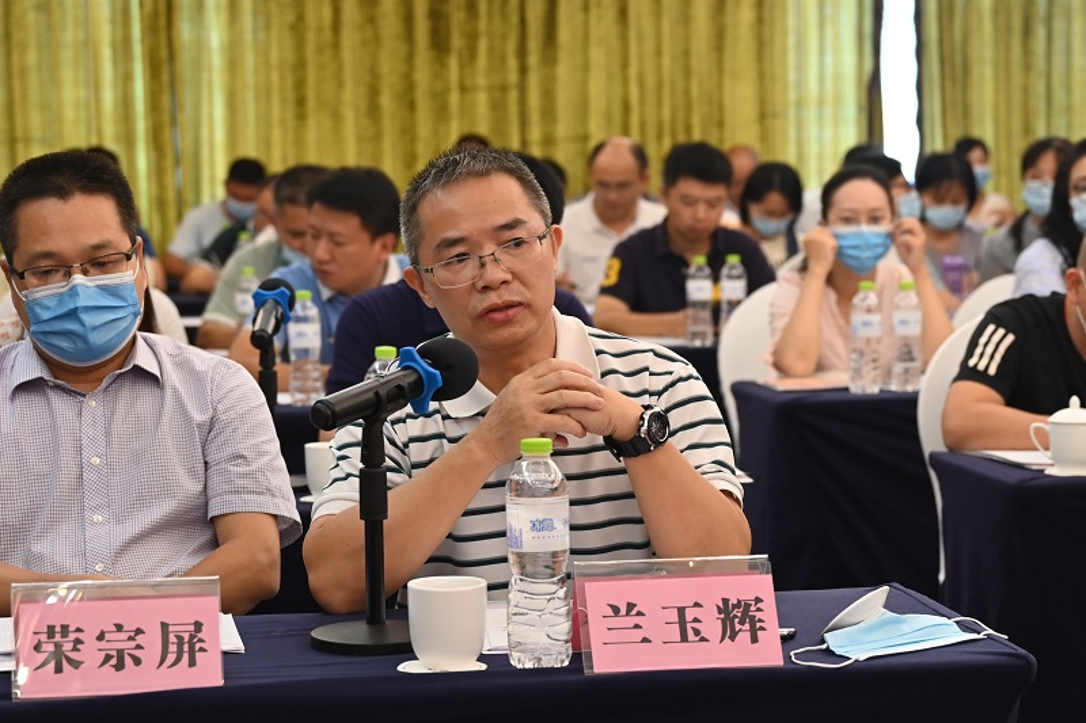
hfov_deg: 23.9
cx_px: 543
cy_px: 362
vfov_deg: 16.1
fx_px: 2563
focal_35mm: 85
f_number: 4
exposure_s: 1/125
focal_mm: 57
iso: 1000
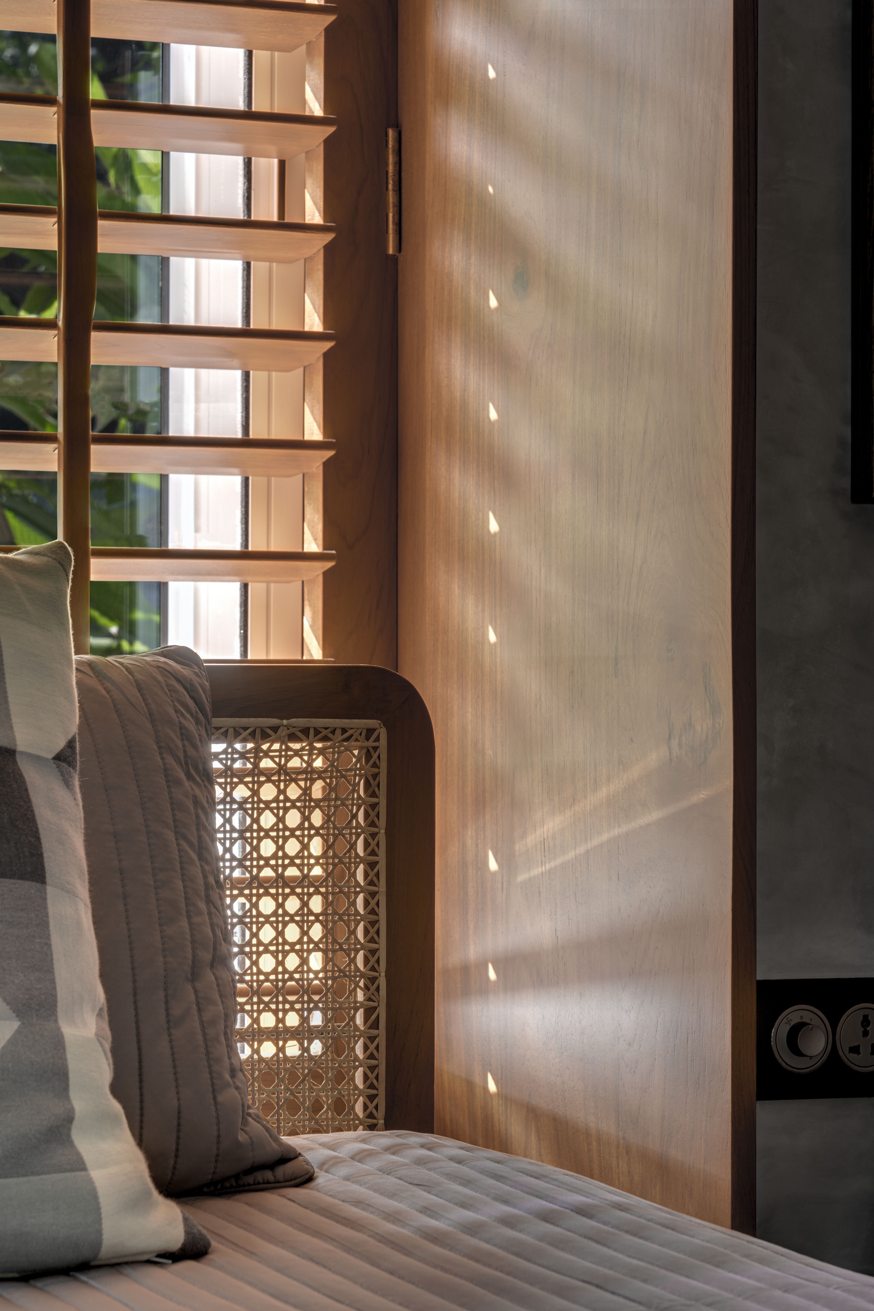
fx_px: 3823
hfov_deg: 13.0
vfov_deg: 19.5
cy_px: 656
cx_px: 437
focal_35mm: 105
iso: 200
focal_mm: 105
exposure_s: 1/6
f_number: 14
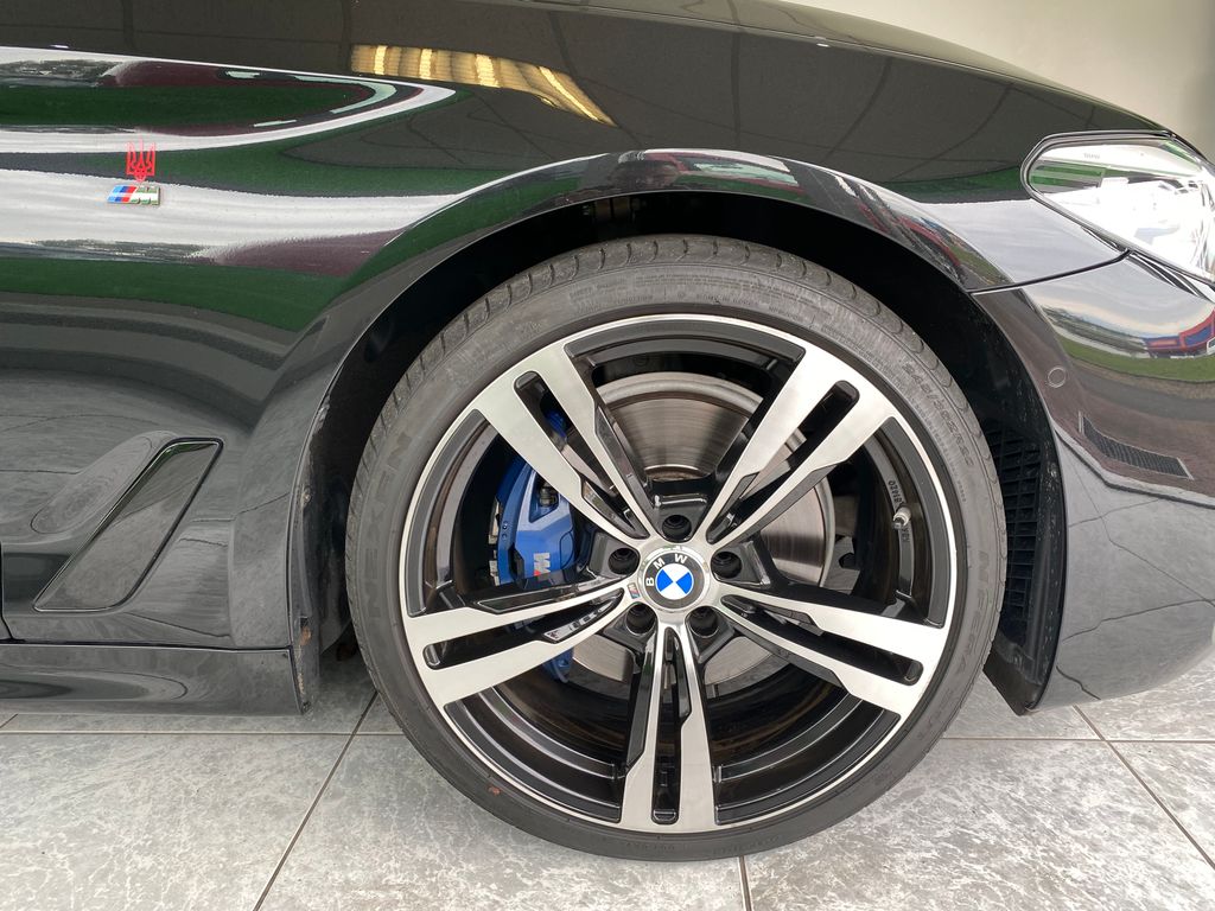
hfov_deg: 67.3
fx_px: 913
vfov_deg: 53.1
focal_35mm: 26
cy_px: 456
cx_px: 608
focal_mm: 4.25
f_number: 1.8
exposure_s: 1/100
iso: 64
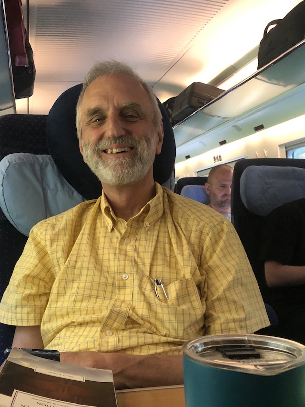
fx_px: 493
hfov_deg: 34.3
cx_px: 132
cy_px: 285
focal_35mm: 42
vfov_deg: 43.9
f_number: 1.8
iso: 80
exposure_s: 1/15
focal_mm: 4
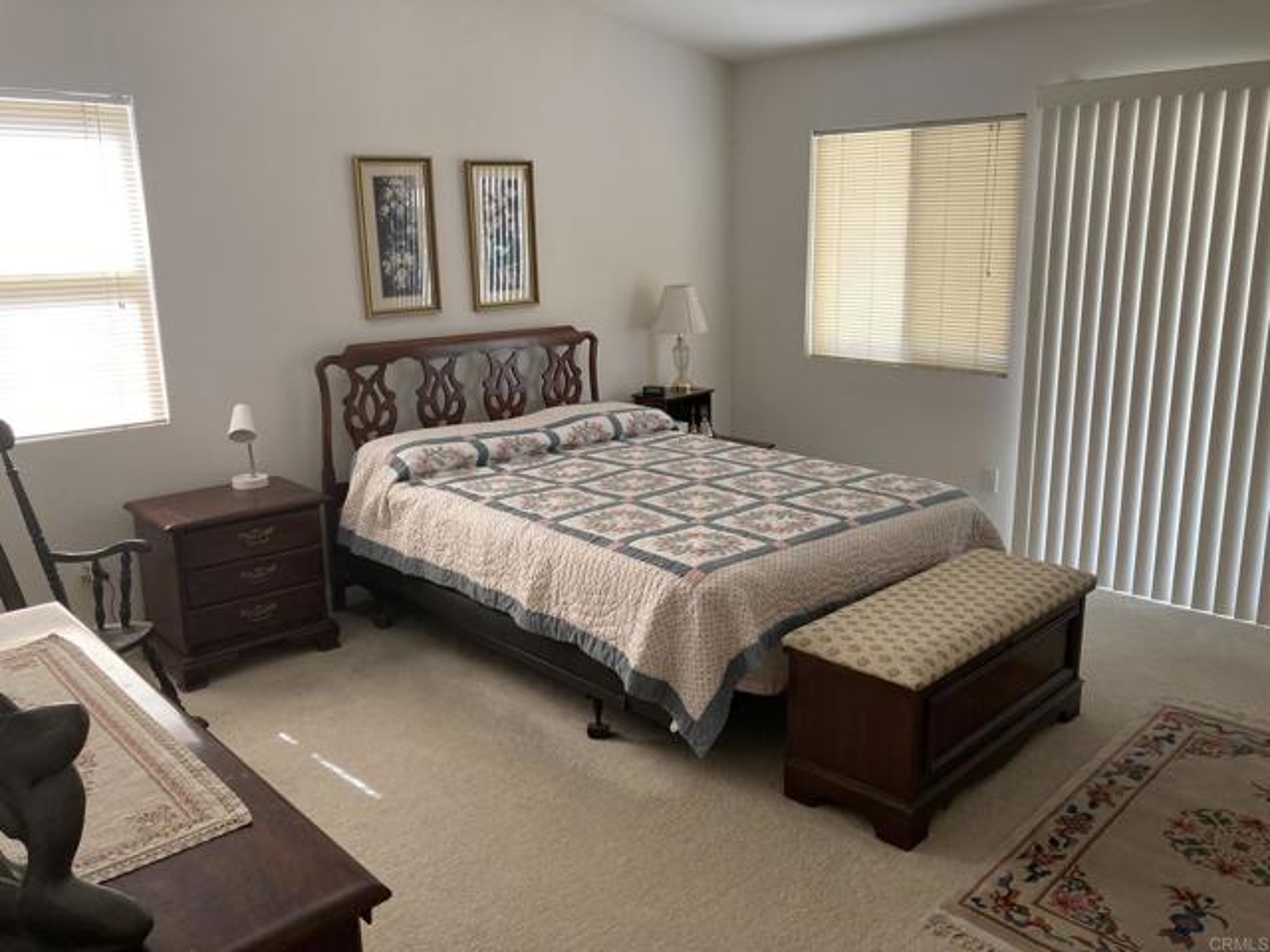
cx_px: 635
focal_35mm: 28
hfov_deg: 63.4
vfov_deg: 49.7
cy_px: 476
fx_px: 1027
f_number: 1.8
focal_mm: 3.99
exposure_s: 1/60
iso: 100
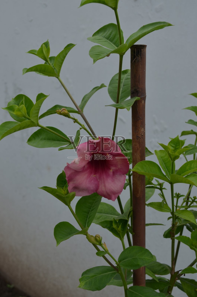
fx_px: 420
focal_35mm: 51
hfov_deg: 26.4
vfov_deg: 39.0
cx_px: 98
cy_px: 148
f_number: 8
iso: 100
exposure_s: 1/320
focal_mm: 34
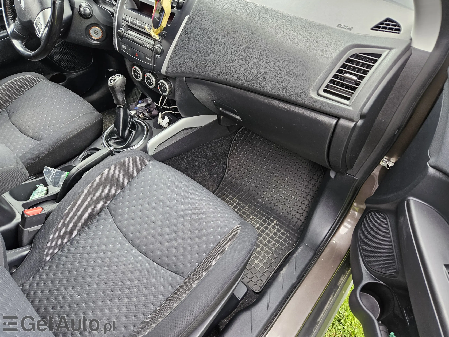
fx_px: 298
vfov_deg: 58.9
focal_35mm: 23
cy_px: 168
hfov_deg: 73.9
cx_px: 224
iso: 160
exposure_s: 1/180
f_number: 1.8
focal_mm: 5.4
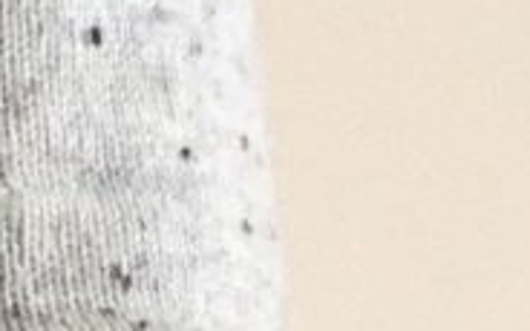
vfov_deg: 4.6
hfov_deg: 7.4
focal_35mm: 266
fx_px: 3842
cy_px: 1154
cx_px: -766
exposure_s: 1/44
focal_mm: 2.87
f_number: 2.2
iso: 250
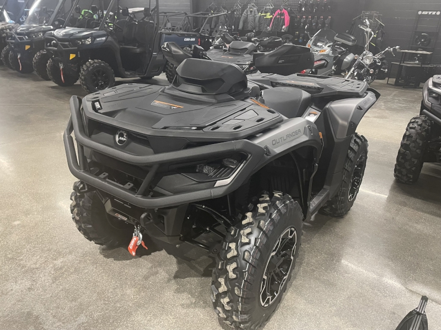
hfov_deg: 67.3
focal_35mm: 26
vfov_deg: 53.1
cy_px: 165
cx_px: 220
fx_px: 331
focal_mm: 4.2
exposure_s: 1/60
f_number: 1.6
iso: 250
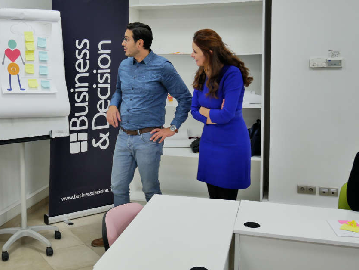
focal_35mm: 46
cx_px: 107
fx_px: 477
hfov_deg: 40.5
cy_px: 94
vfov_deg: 31.3
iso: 800
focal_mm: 16
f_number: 4
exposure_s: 1/20
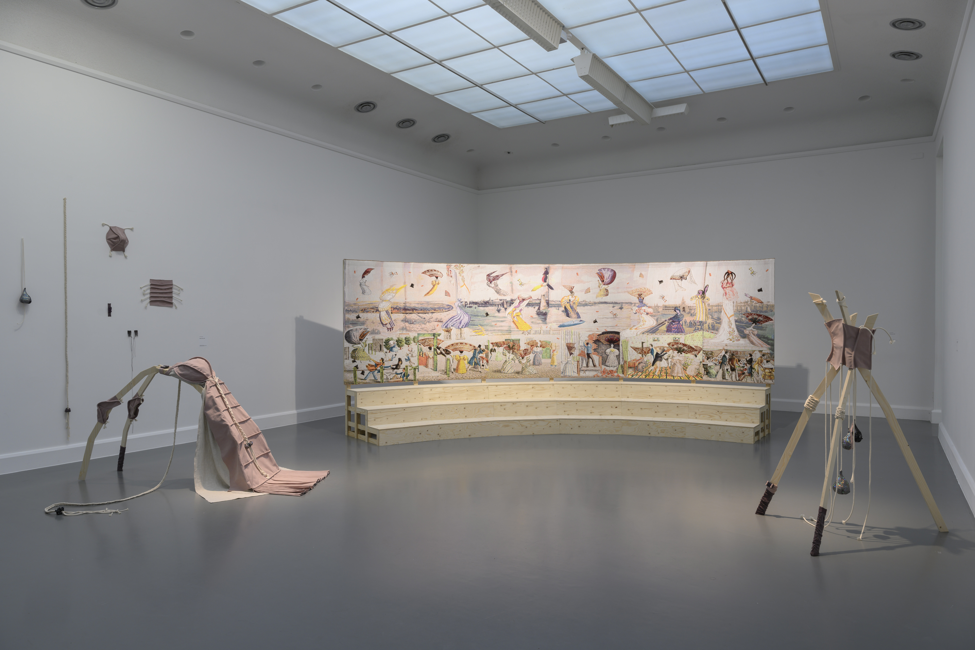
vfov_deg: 53.1
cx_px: 488
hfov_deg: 73.7
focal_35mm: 24
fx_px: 650
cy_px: 325
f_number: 10
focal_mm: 24
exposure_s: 1/2
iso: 64
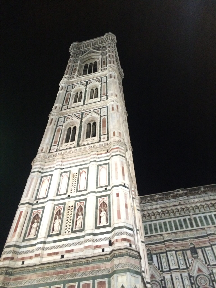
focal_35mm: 29
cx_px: 108
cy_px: 144
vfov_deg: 61.7
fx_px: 241
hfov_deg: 48.2
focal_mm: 4.15
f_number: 2.2
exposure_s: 1/20
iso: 250
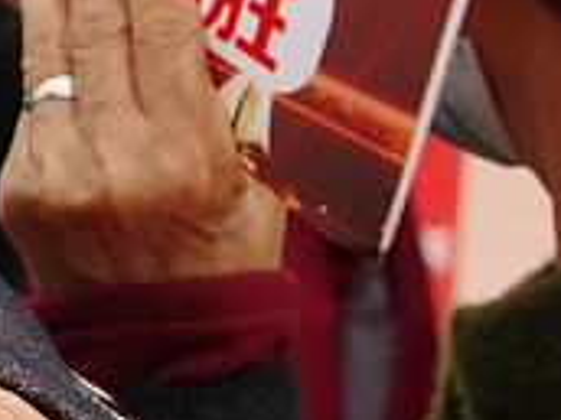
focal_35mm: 288
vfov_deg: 5.2
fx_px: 4667
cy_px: 127
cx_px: -926
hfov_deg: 6.4
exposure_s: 1/250
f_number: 5
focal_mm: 29
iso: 250
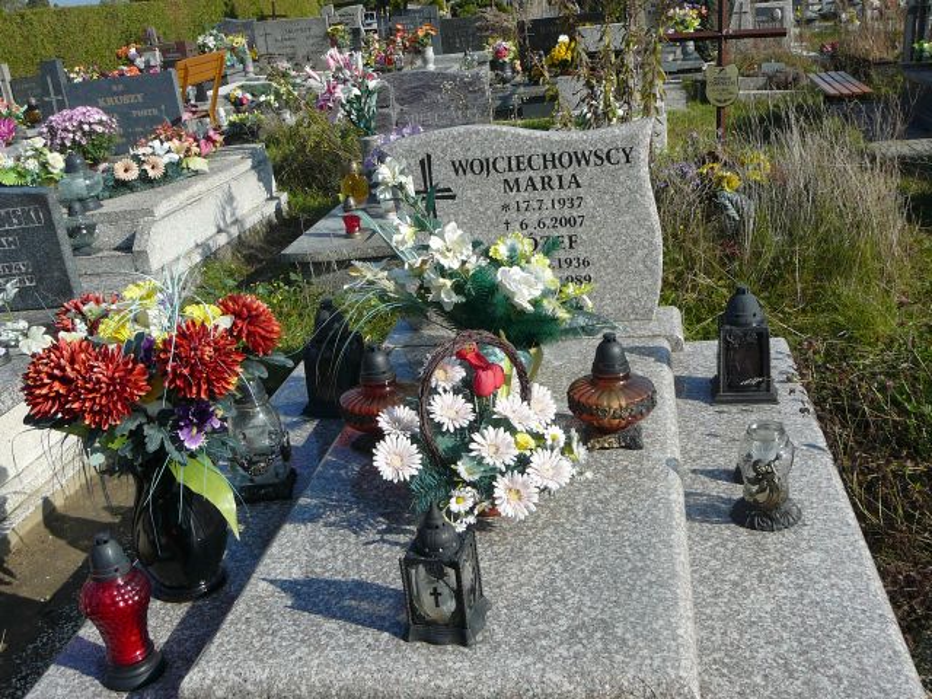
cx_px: 466
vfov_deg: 36.8
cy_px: 350
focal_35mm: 39
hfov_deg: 47.9
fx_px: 1050
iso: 80
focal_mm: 5.8
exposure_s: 1/400
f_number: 5
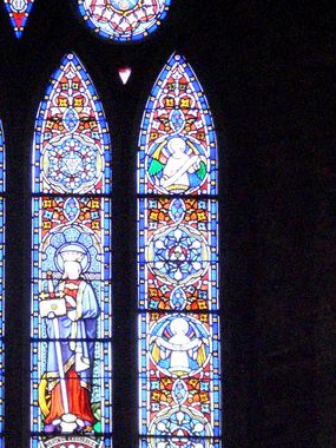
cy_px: 232
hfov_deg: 6.2
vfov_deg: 8.2
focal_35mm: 240
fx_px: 3106
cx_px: 26
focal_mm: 18.9
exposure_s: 1/200
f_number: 5.9
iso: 800
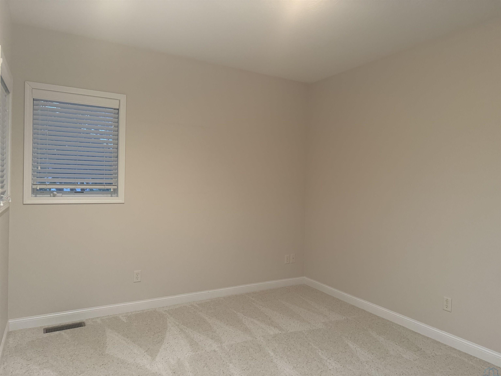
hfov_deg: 71.6
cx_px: 250
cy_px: 188
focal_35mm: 24
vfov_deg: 56.8
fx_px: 347
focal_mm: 6.76
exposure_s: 1/60
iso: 320
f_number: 1.78
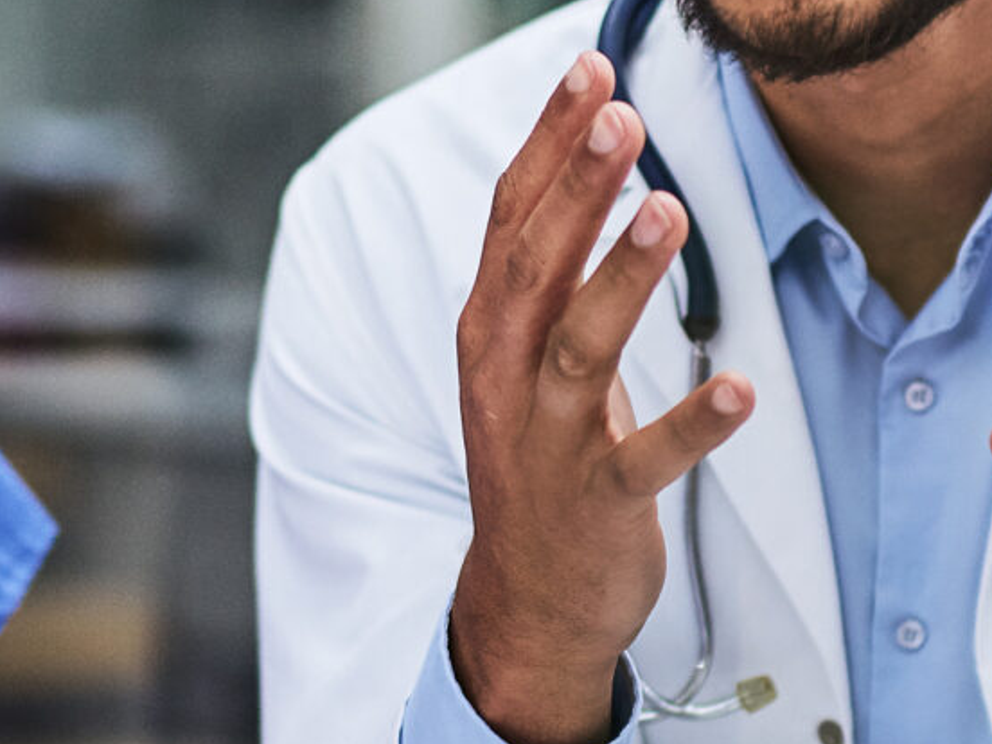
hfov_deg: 8.9
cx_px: 314
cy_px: 489
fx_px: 6391
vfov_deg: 6.7
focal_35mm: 223
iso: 500
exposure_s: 1/250
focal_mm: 50
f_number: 1.6
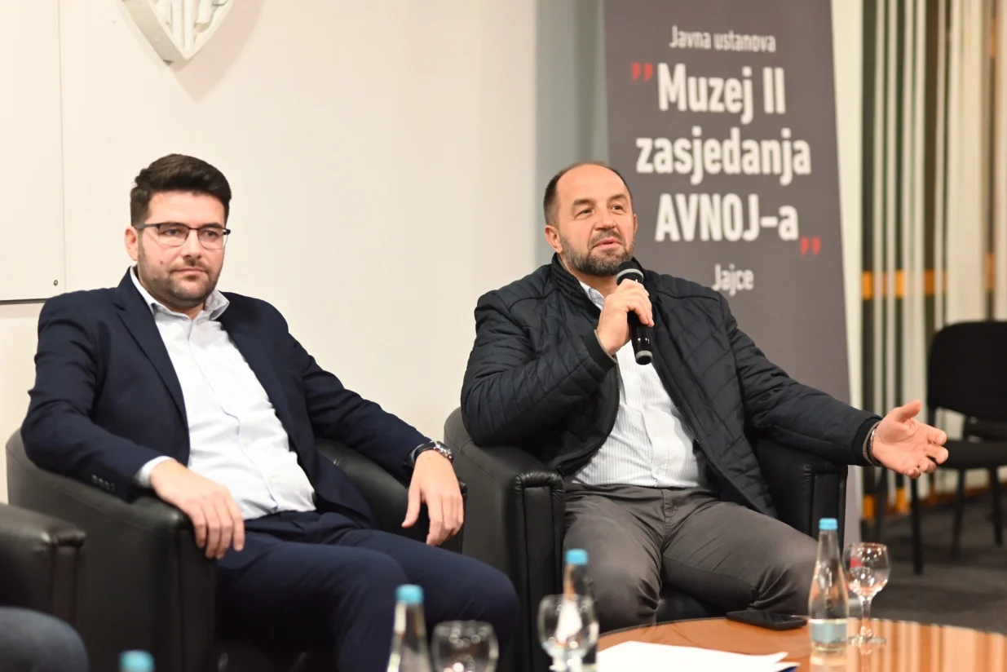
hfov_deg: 23.9
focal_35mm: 85
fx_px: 2378
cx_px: 504
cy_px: 336
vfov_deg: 16.1
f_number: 2.2
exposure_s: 1/200
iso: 3200
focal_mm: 85
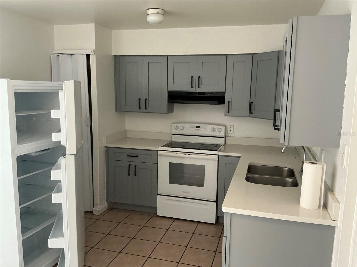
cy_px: 134
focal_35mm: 28
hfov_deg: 63.4
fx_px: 289
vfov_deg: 49.7
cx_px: 178
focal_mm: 3
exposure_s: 1/60
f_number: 1.8
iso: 250
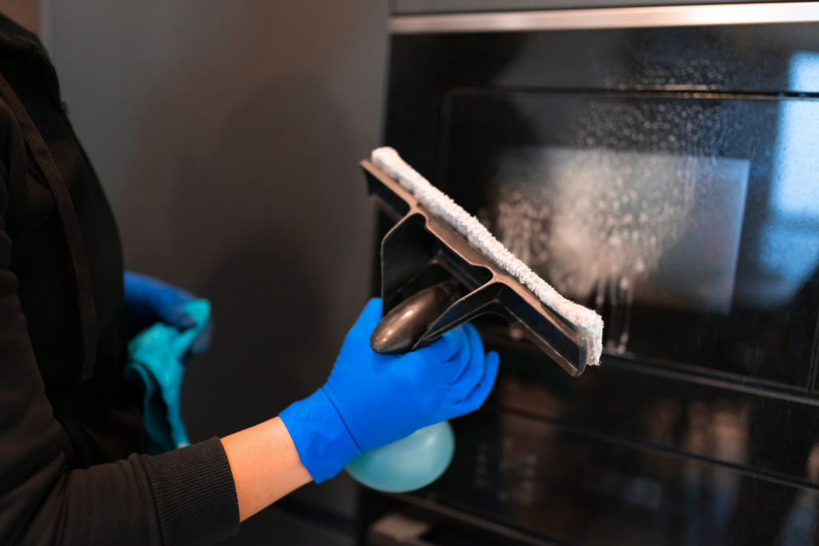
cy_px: 273
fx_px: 796
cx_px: 410
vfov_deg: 37.9
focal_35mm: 35
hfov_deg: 54.4
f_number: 1.4
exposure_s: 1/125
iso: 500
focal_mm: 35
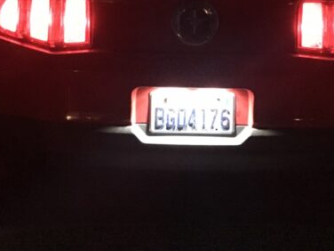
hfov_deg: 35.5
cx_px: 190
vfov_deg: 26.8
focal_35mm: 54
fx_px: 521
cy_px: 78
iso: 400
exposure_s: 1/4
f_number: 2.2
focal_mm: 4.15
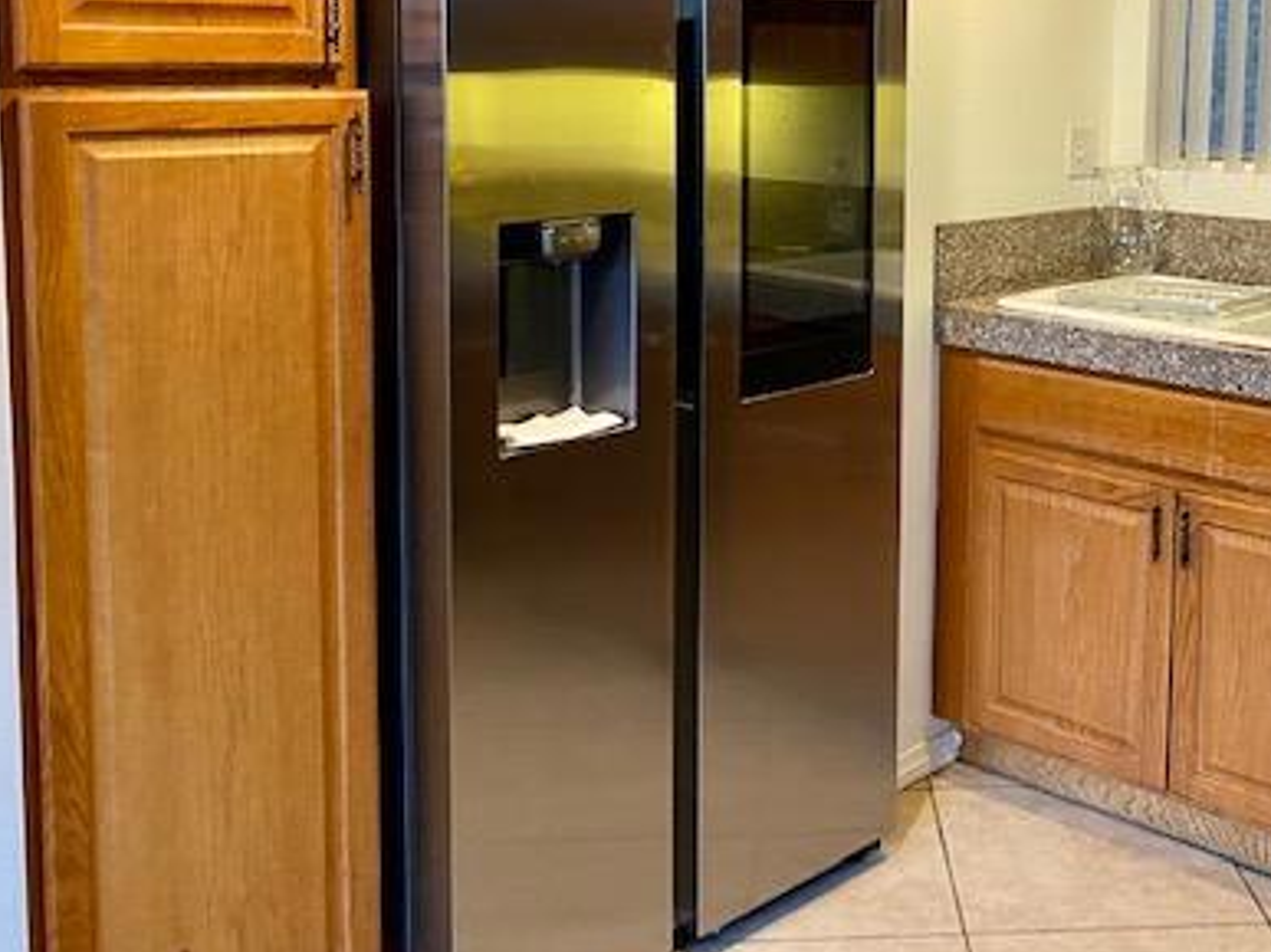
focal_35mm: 43
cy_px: 194
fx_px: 1578
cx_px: 903
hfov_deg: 42.9
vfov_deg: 32.7
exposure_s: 1/60
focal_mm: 4.25
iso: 400
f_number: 1.8
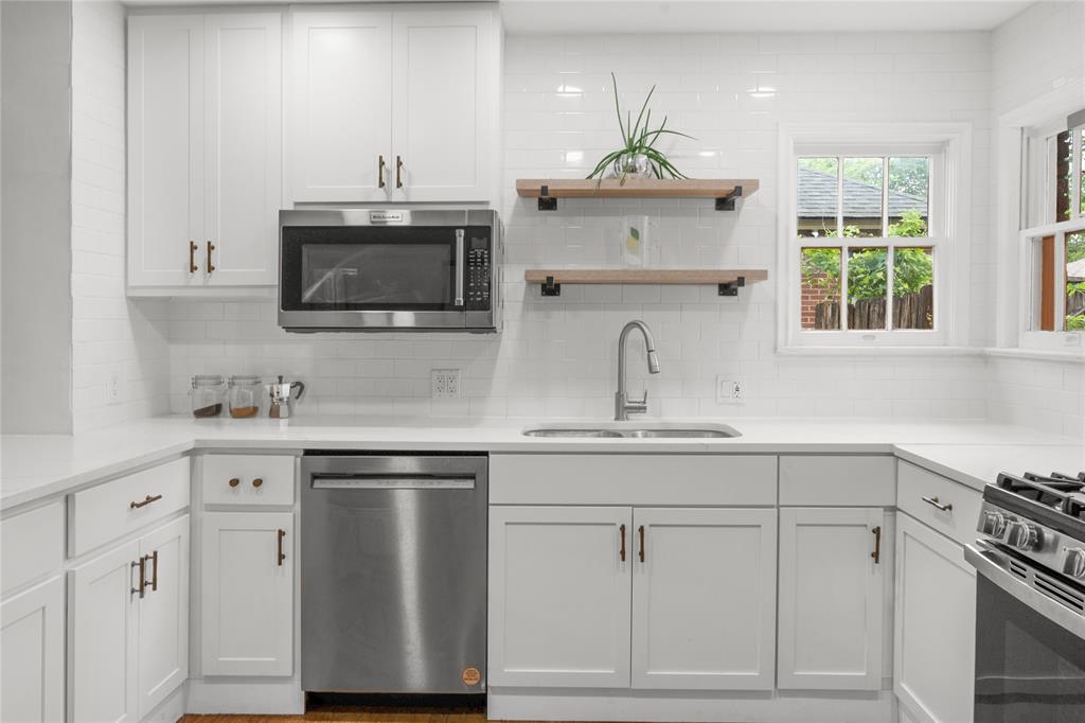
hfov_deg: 73.8
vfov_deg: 53.1
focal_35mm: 24
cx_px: 542
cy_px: 362
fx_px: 723
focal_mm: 24
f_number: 9
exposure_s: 1/15
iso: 250
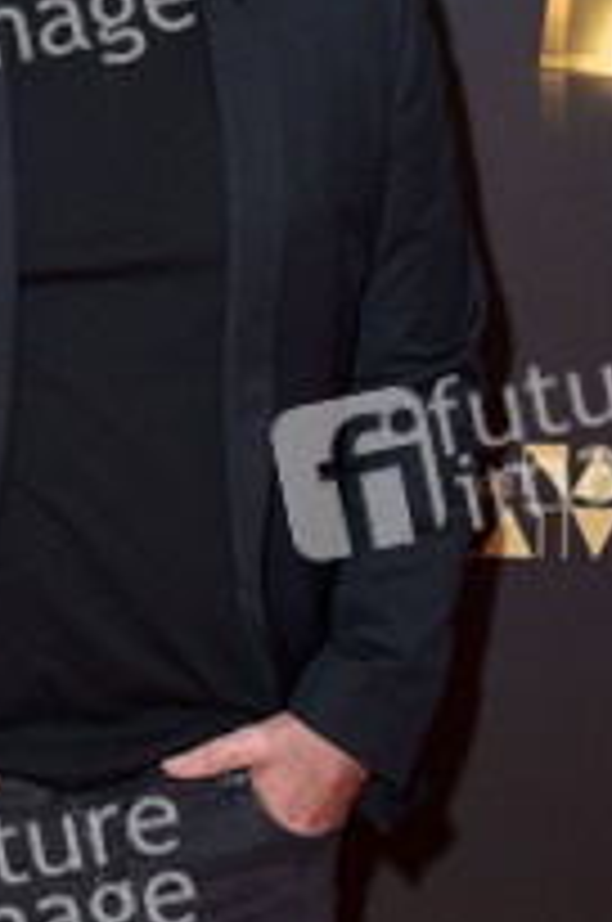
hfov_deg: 11.2
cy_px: 229
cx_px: 94
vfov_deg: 16.9
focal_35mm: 121
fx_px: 3096
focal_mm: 62
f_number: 5
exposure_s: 1/200
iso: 1250
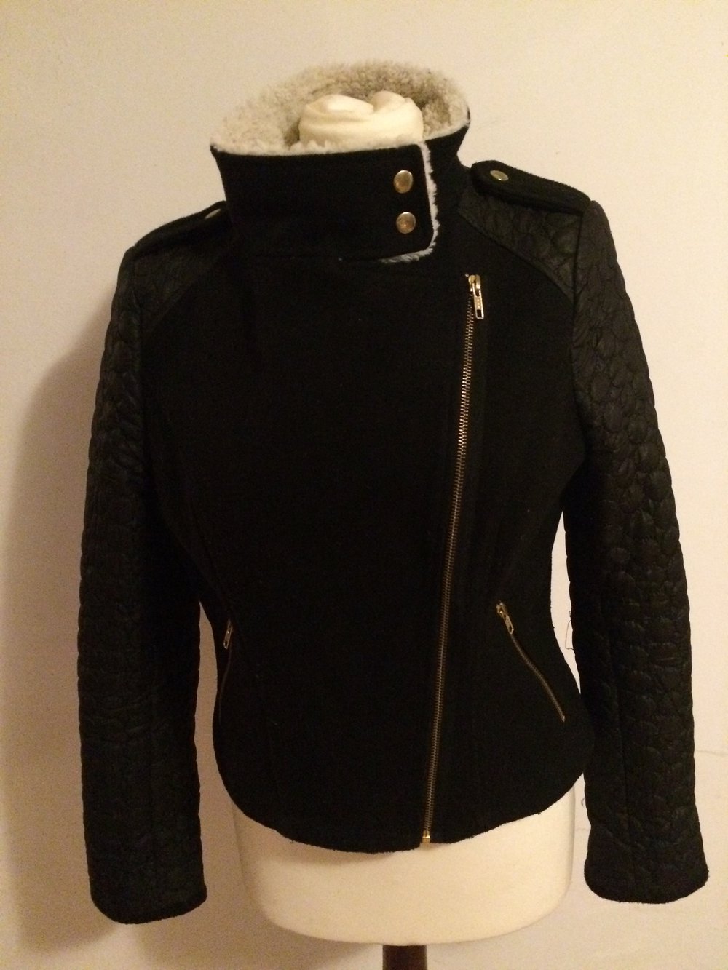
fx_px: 813
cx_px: 364
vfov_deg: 61.7
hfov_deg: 48.2
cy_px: 485
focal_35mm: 29
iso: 640
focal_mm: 4.15
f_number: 2.2
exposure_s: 1/17
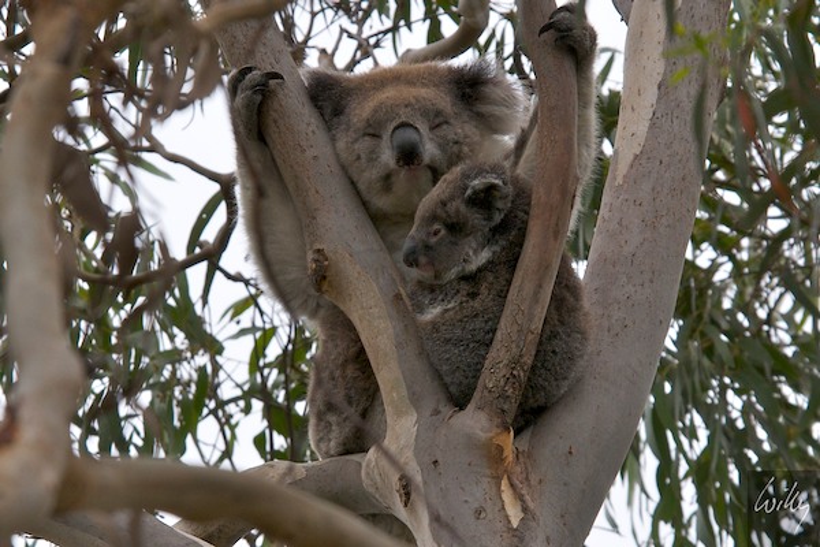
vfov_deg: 4.0
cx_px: 410
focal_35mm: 345
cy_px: 274
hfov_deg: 6.0
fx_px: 7858
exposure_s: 1/320
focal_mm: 230
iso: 250
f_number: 9
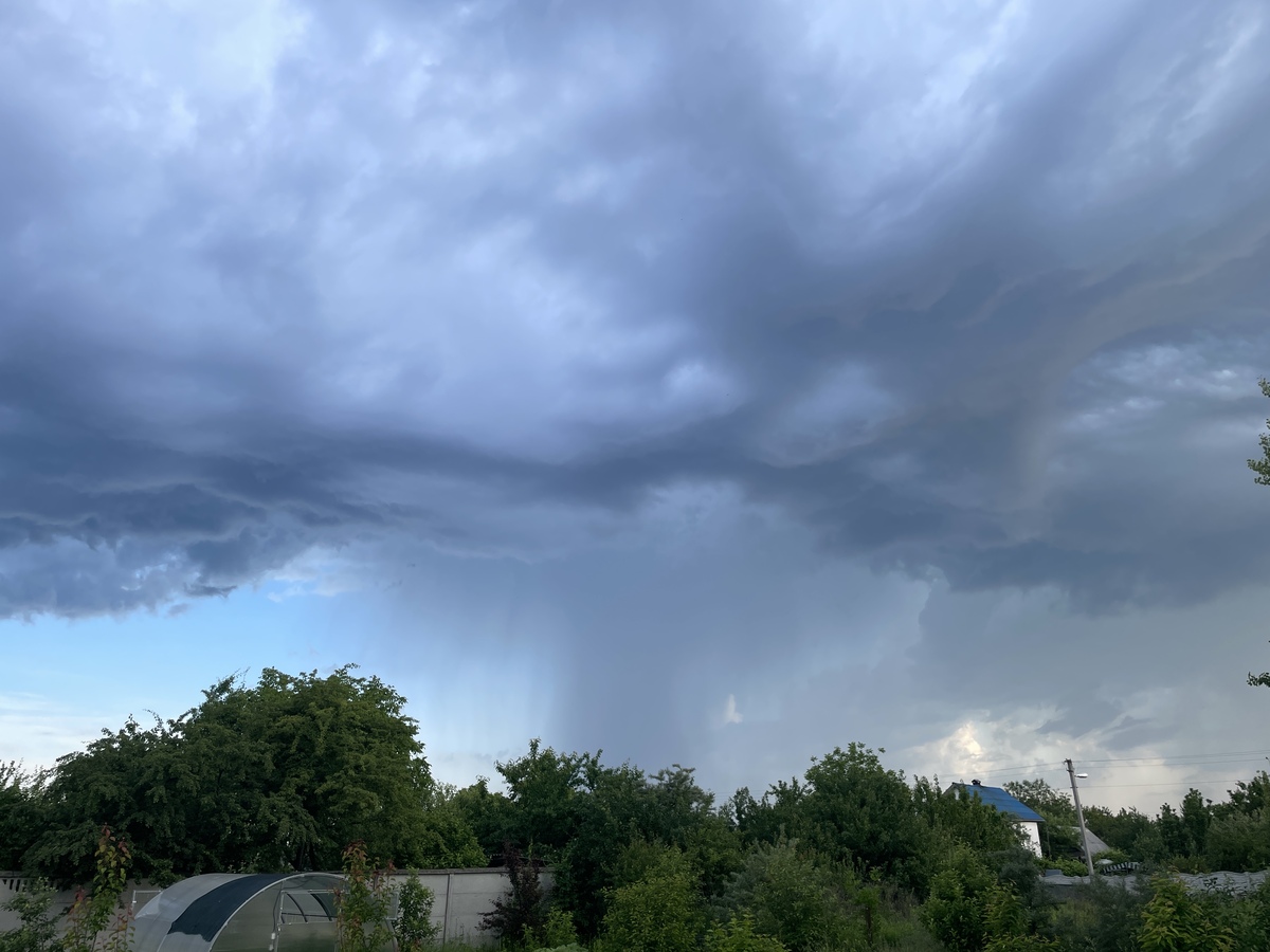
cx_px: 635
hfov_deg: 67.3
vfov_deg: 53.1
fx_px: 954
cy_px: 476
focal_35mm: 26
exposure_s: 1/609
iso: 32
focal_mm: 4.2
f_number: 1.6
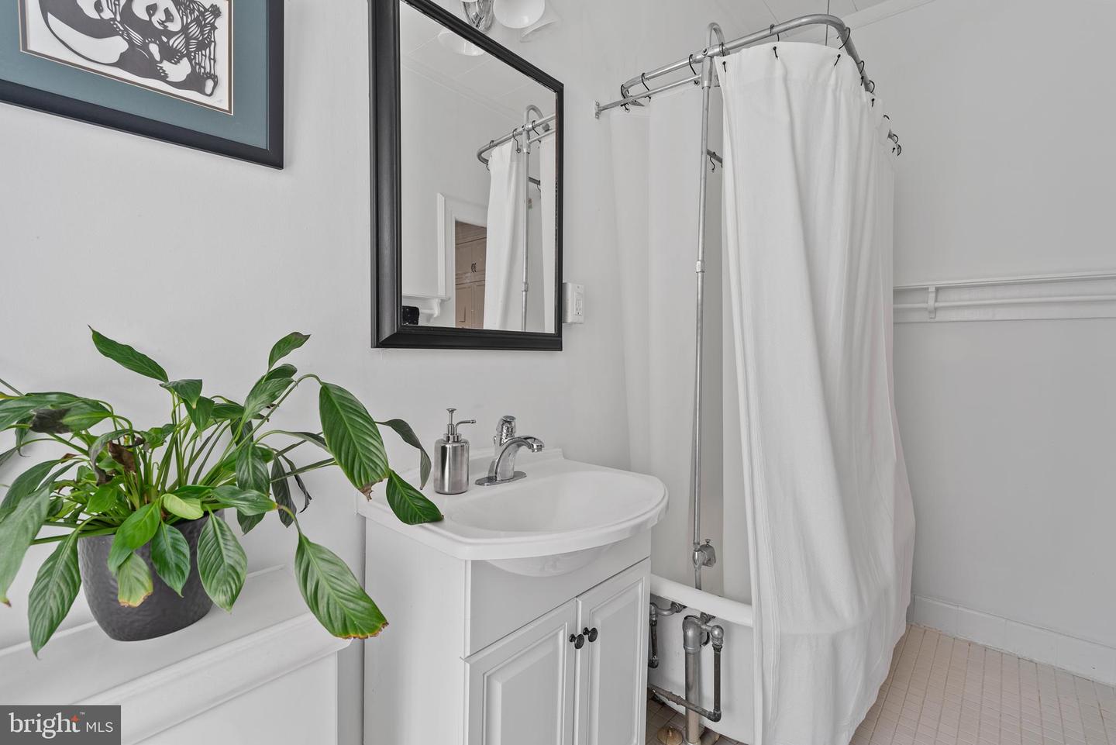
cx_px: 558
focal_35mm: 16
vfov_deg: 73.8
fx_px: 496
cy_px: 372
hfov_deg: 96.7
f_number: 8
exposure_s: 1.6
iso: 200
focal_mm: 16
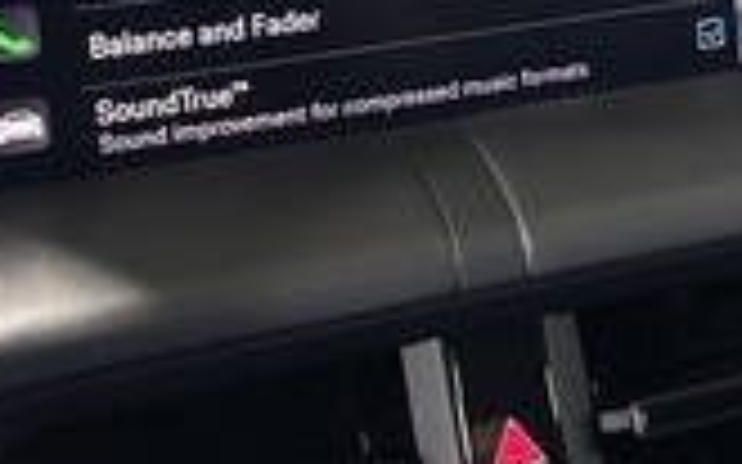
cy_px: -119
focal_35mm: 70
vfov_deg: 17.6
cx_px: 697
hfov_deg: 28.0
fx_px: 1415
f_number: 1.6
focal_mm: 5.96
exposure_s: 1/31
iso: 640
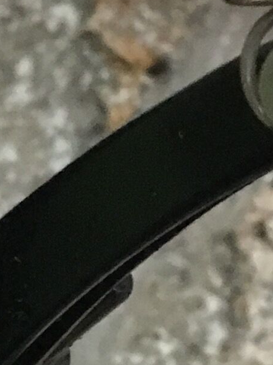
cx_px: 288
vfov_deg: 10.2
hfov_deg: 7.6
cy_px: 88
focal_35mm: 194
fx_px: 2041
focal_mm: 4.15
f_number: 2.2
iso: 200
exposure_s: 1/25
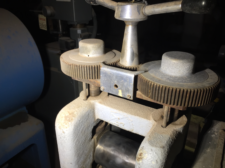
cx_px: 112
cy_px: 84
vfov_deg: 48.2
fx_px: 188
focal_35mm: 29
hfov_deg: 61.7
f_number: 2.2
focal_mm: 4.15
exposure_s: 1/60
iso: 40
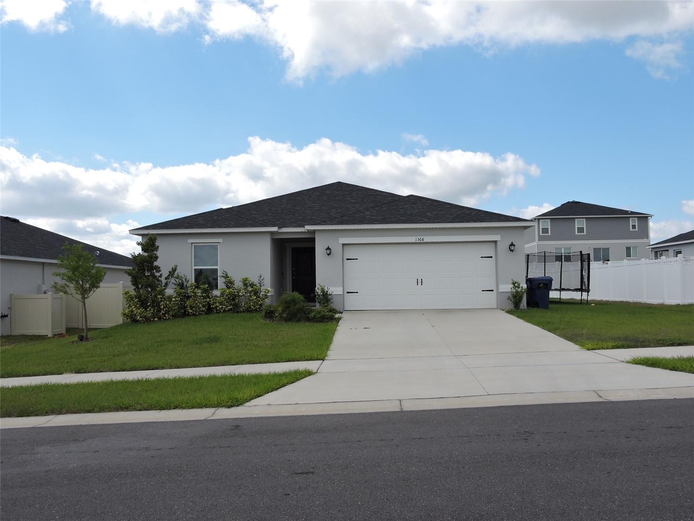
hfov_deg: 60.0
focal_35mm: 30
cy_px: 260
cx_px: 347
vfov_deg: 46.8
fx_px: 601
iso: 100
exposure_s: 1/1000
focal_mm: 5.4
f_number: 3.5
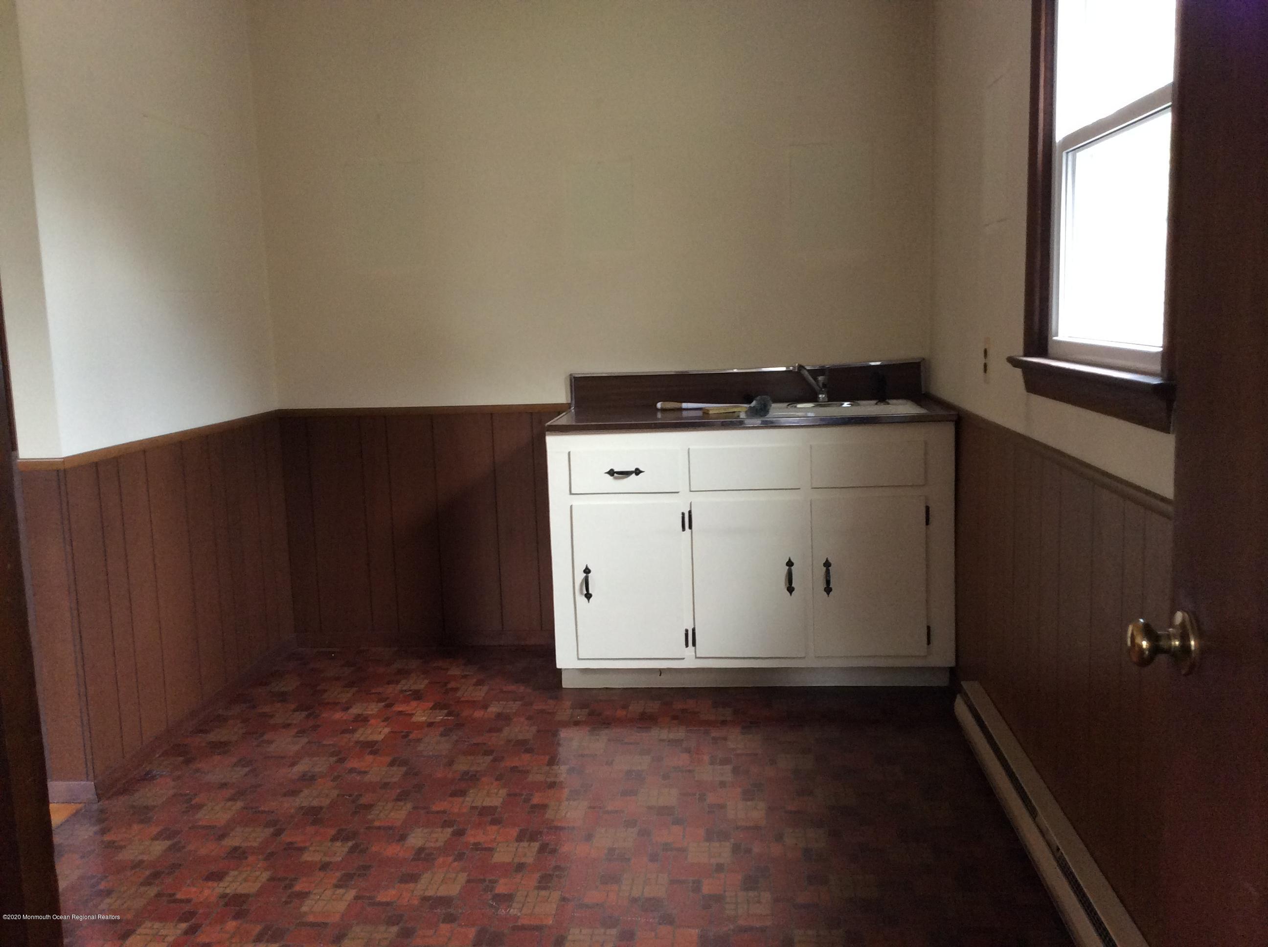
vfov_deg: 44.1
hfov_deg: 56.9
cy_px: 474
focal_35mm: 32
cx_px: 634
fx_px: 1170
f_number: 2.4
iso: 125
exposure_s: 1/24
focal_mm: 3.3
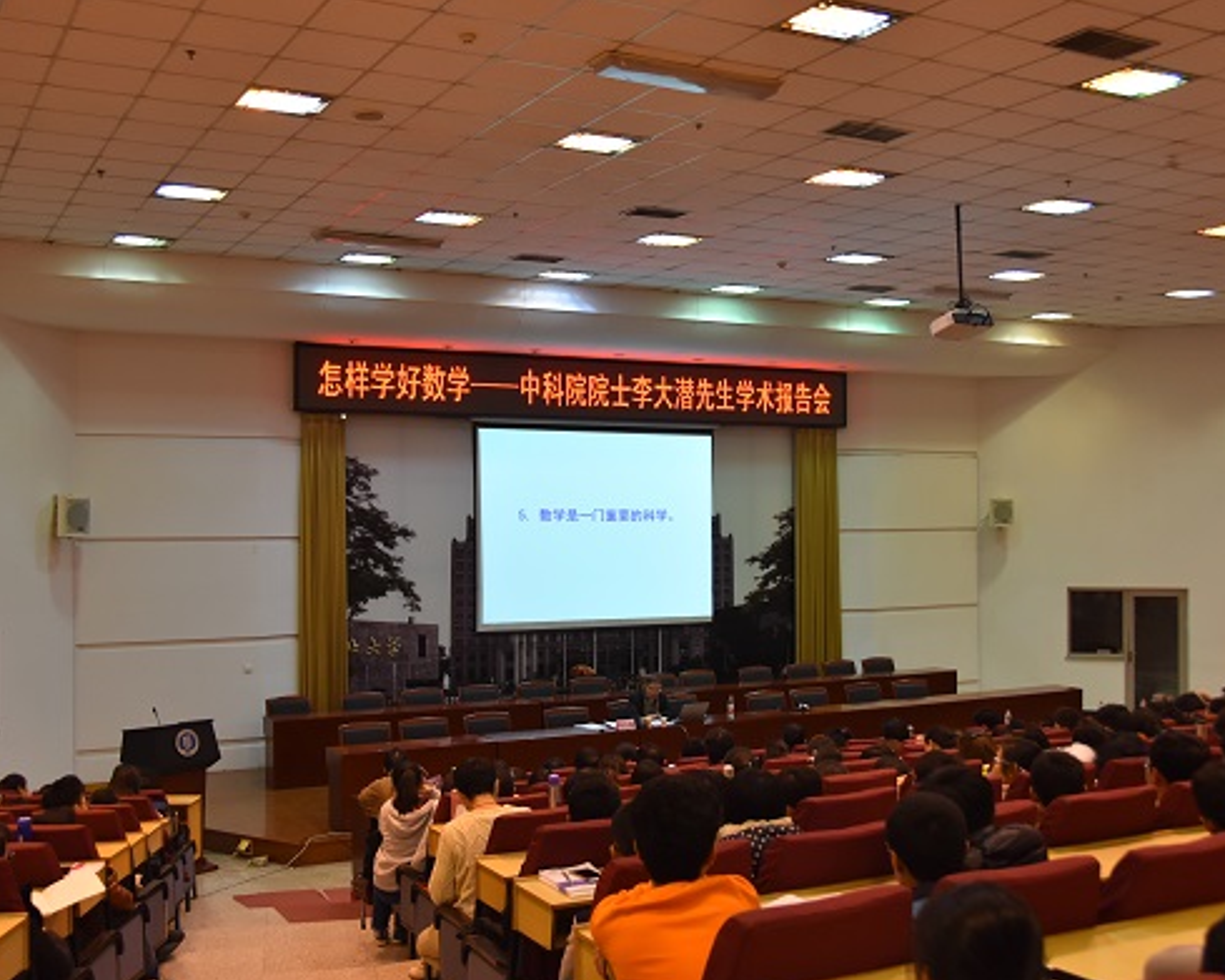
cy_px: 494
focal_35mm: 38
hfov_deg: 47.9
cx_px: 626
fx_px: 1377
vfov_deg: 39.1
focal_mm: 22
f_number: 4
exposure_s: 1/60
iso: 1100
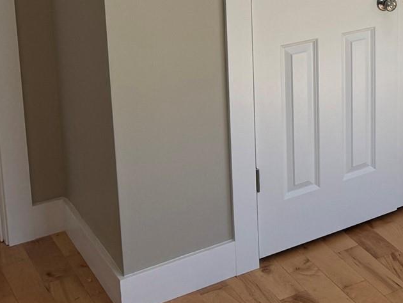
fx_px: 908
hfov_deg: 22.0
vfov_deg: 18.0
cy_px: -61
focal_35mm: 78
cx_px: 551
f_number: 1.78
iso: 80
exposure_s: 1/349
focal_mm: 6.76
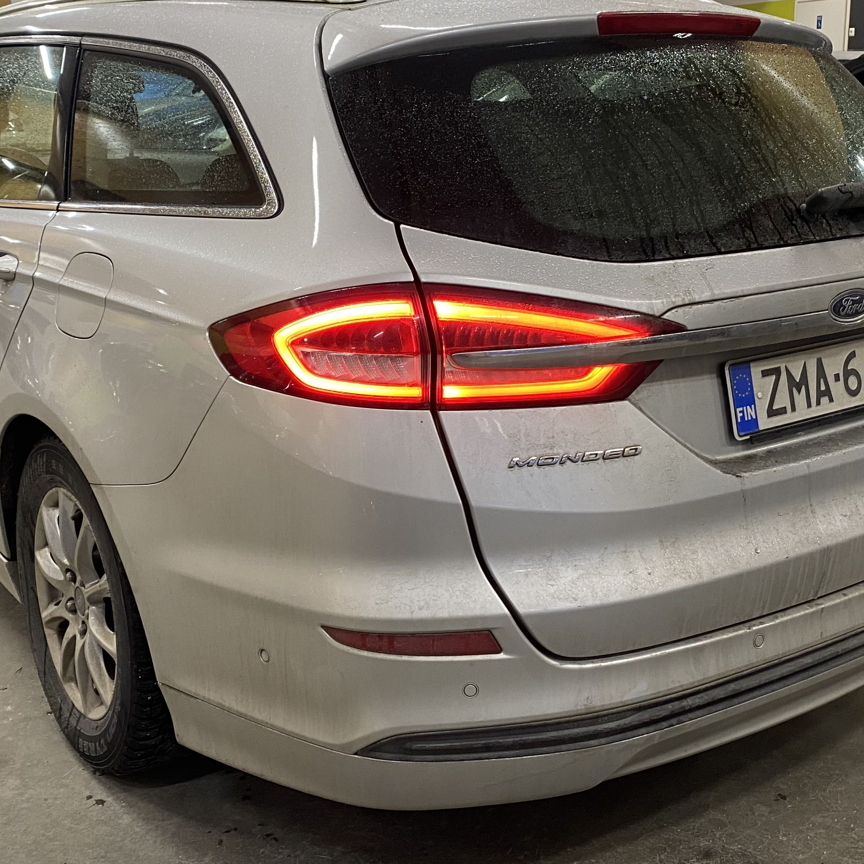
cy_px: 379
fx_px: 1214
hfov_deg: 39.2
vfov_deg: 39.1
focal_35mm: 43
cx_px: 421
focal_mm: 4.25
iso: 160
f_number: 1.8
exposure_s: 1/50
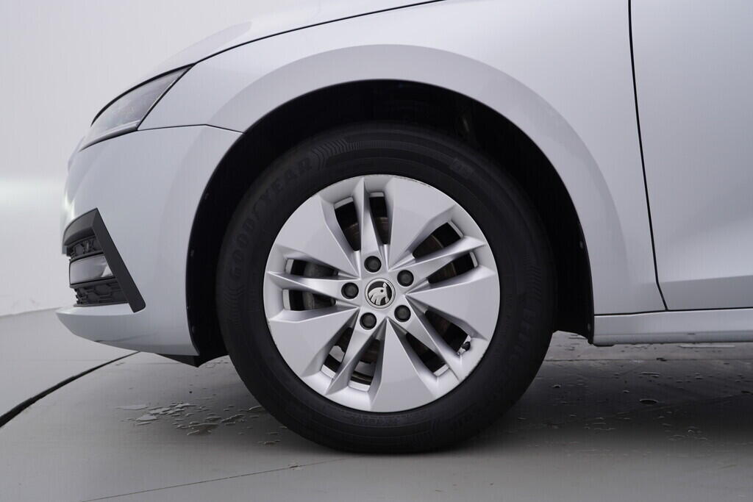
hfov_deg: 53.1
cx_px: 376
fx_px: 753
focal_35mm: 36
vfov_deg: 36.9
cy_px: 251
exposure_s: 1/100
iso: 125
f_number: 4.5
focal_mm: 24
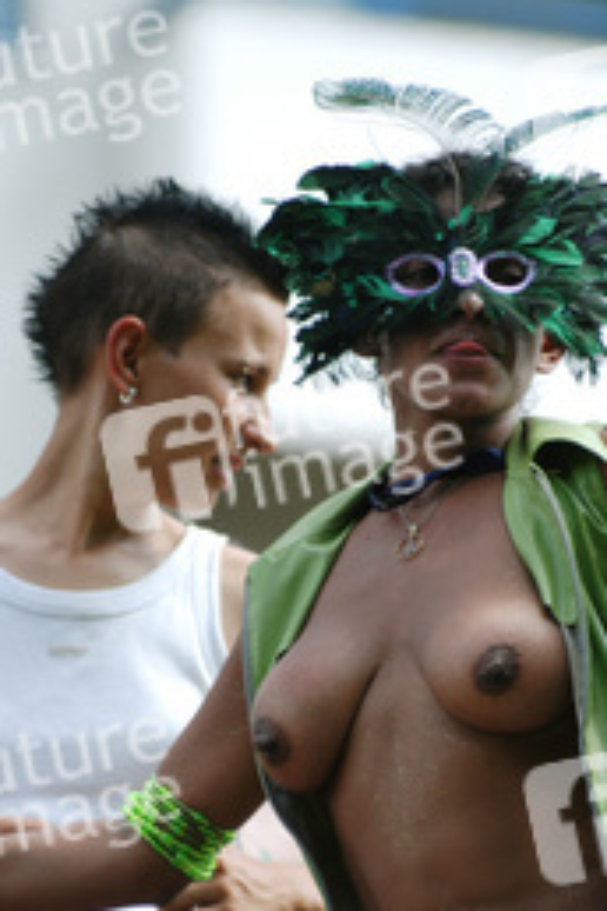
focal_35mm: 465
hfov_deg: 3.0
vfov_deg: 4.4
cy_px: 625
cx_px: 385
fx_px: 11760
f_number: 3.5
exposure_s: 1/640
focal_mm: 200
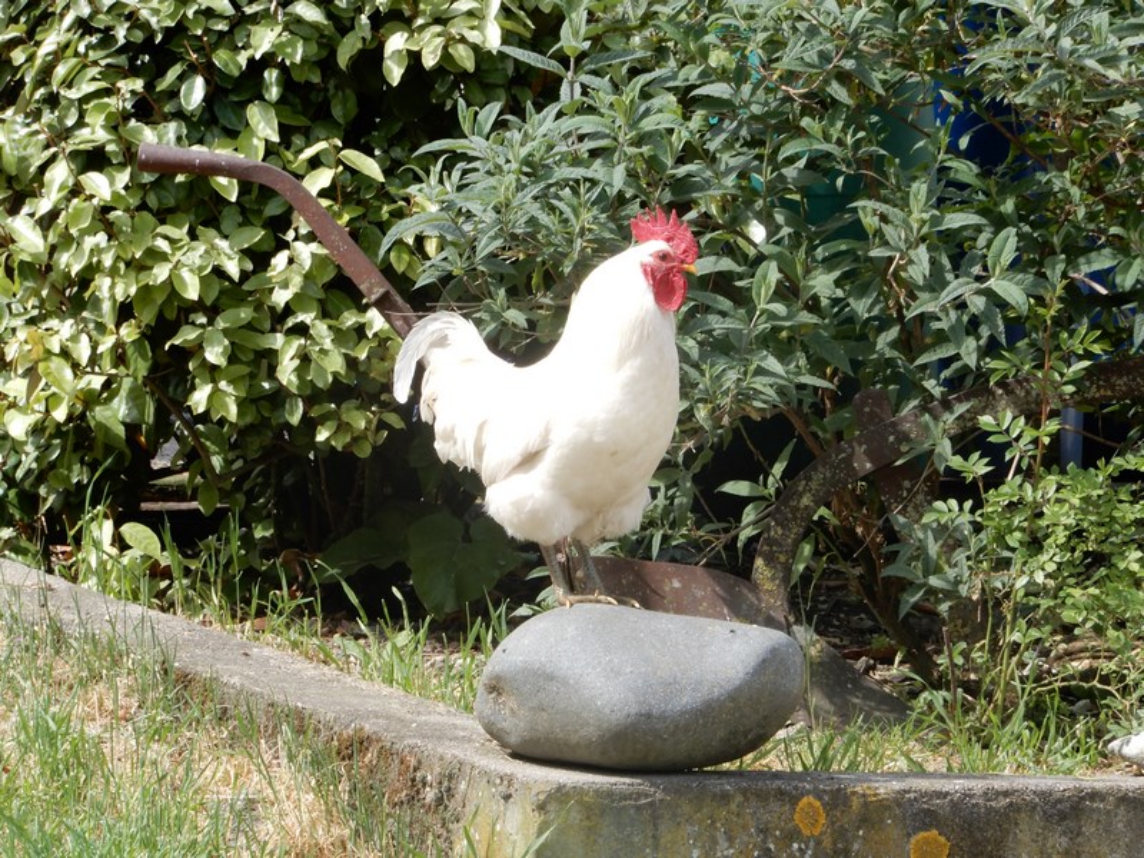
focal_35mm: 250
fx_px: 8262
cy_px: 429
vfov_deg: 5.9
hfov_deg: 7.9
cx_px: 572
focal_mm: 44.6
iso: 80
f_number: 8
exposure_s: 1/60
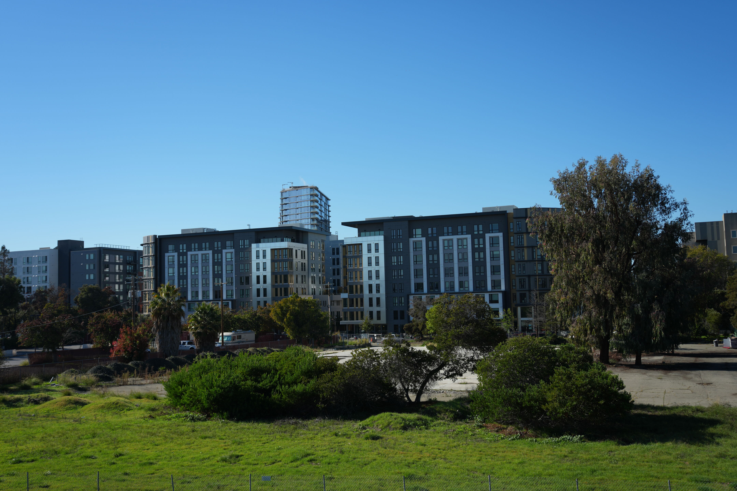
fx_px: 757
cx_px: 368
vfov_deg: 35.9
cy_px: 246
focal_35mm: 37
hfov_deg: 51.9
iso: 100
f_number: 5
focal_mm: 37
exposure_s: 1/640
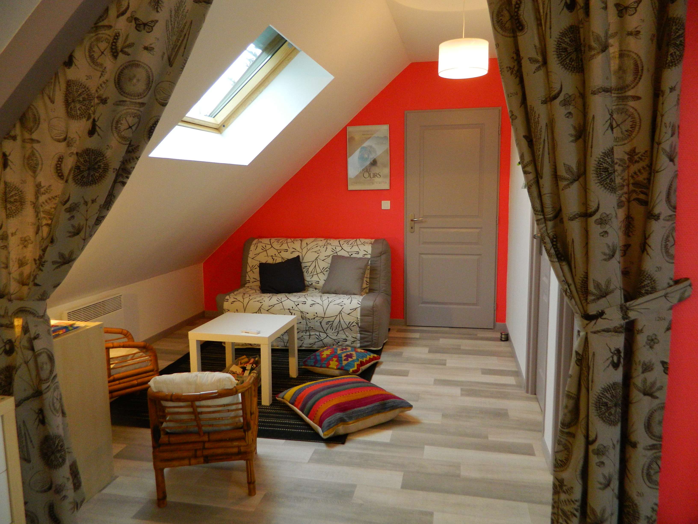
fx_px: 504
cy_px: 262
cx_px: 349
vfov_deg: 54.9
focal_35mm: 25
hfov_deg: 69.4
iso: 250
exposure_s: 1/30
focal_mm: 4.5
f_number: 3.1
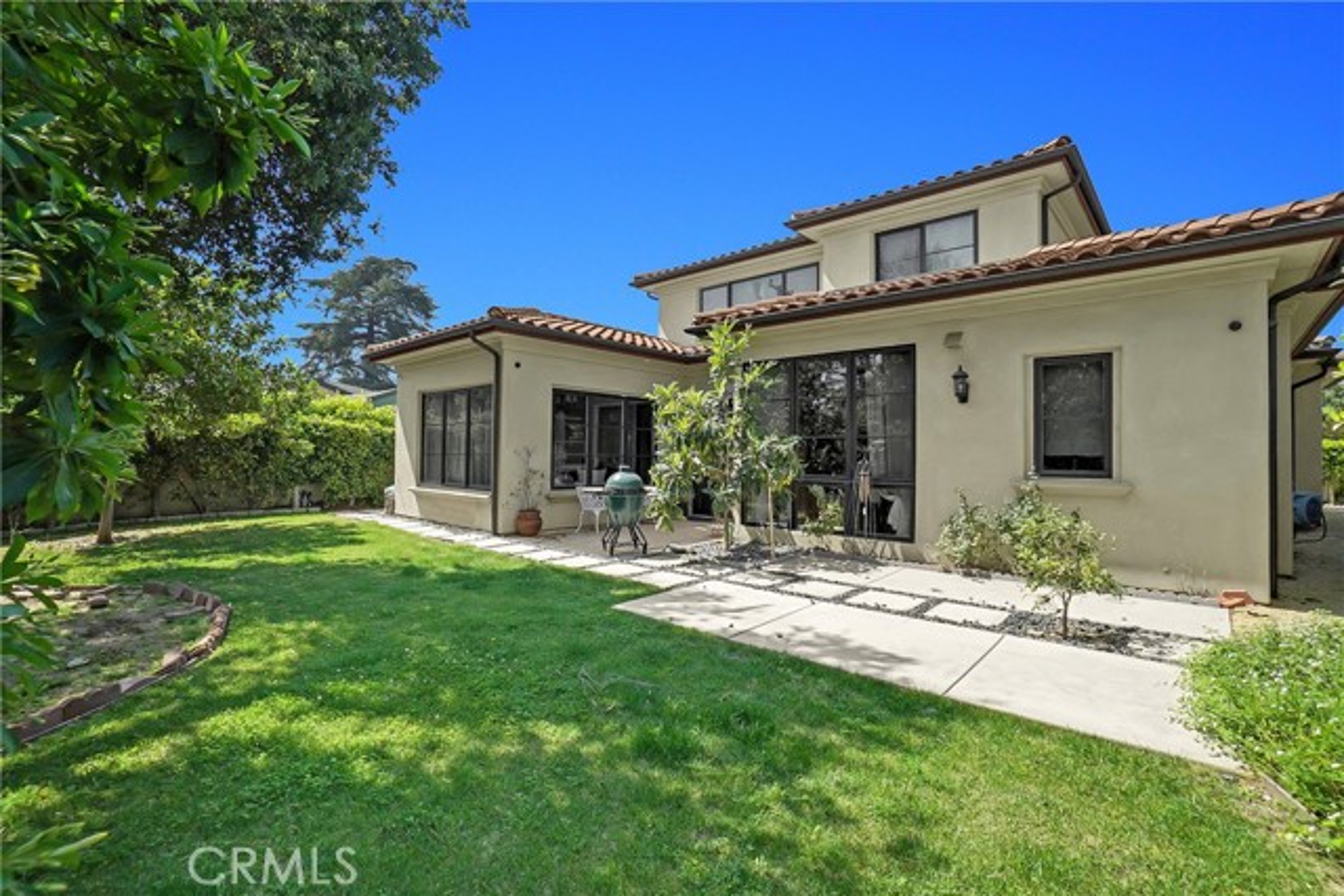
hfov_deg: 100.4
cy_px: 448
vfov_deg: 77.4
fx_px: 560
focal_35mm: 15
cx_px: 672
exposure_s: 1/1600
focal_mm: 10
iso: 800
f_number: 8
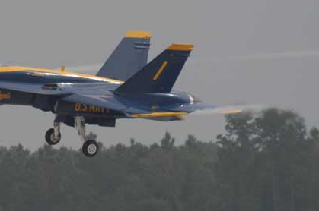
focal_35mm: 860
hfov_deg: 2.4
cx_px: 40
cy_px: 87
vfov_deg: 1.6
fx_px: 7609
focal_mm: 300
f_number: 6.3
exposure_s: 1/2000
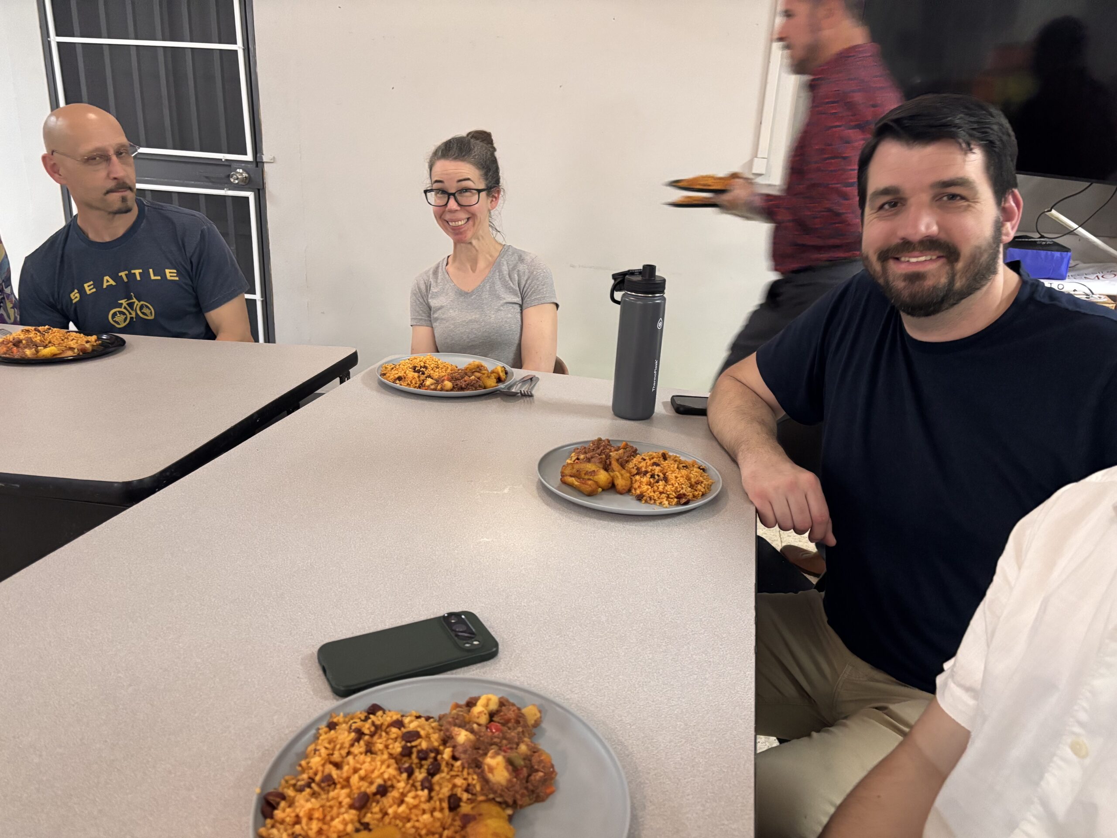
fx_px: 839
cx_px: 558
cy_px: 419
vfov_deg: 53.1
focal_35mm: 26
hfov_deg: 67.3
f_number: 1.6
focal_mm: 5.96
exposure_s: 1/40
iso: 500
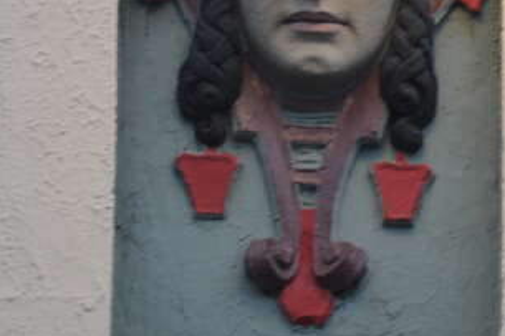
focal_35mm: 786
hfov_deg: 2.6
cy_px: -65
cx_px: 356
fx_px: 11019
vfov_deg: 1.7
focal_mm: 200
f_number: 5.6
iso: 200
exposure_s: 1/30
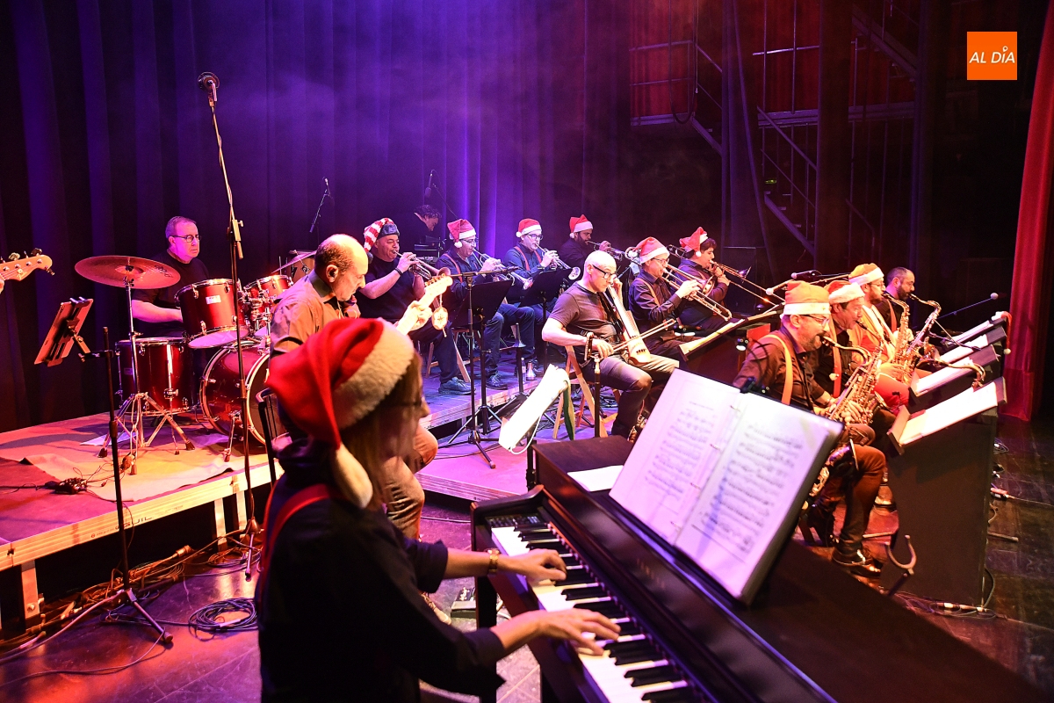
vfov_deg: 53.1
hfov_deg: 73.7
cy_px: 352
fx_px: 703
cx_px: 527
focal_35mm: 24
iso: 5000
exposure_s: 1/125
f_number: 5
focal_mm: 24
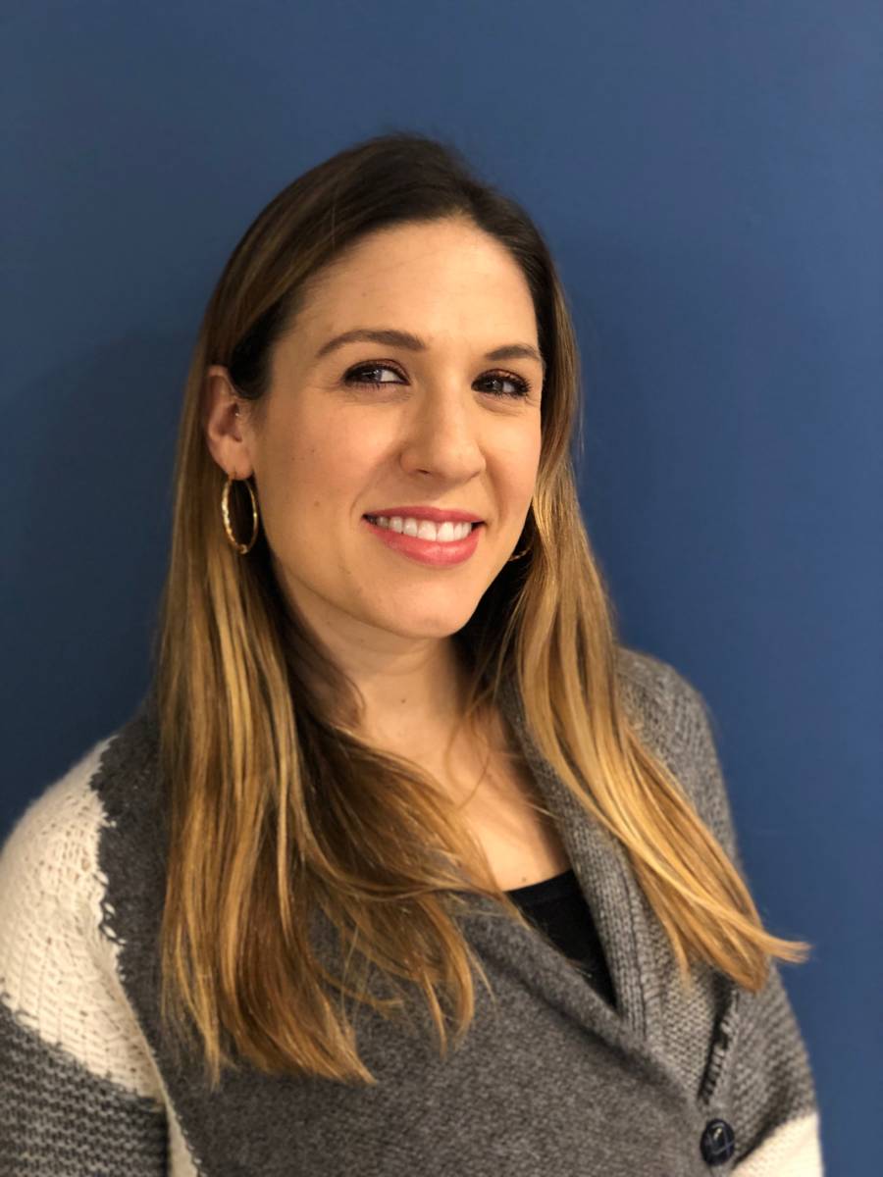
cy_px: 588
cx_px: 442
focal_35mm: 52
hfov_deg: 28.0
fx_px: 1769
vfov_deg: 36.8
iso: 160
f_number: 2.4
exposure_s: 1/9
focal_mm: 6
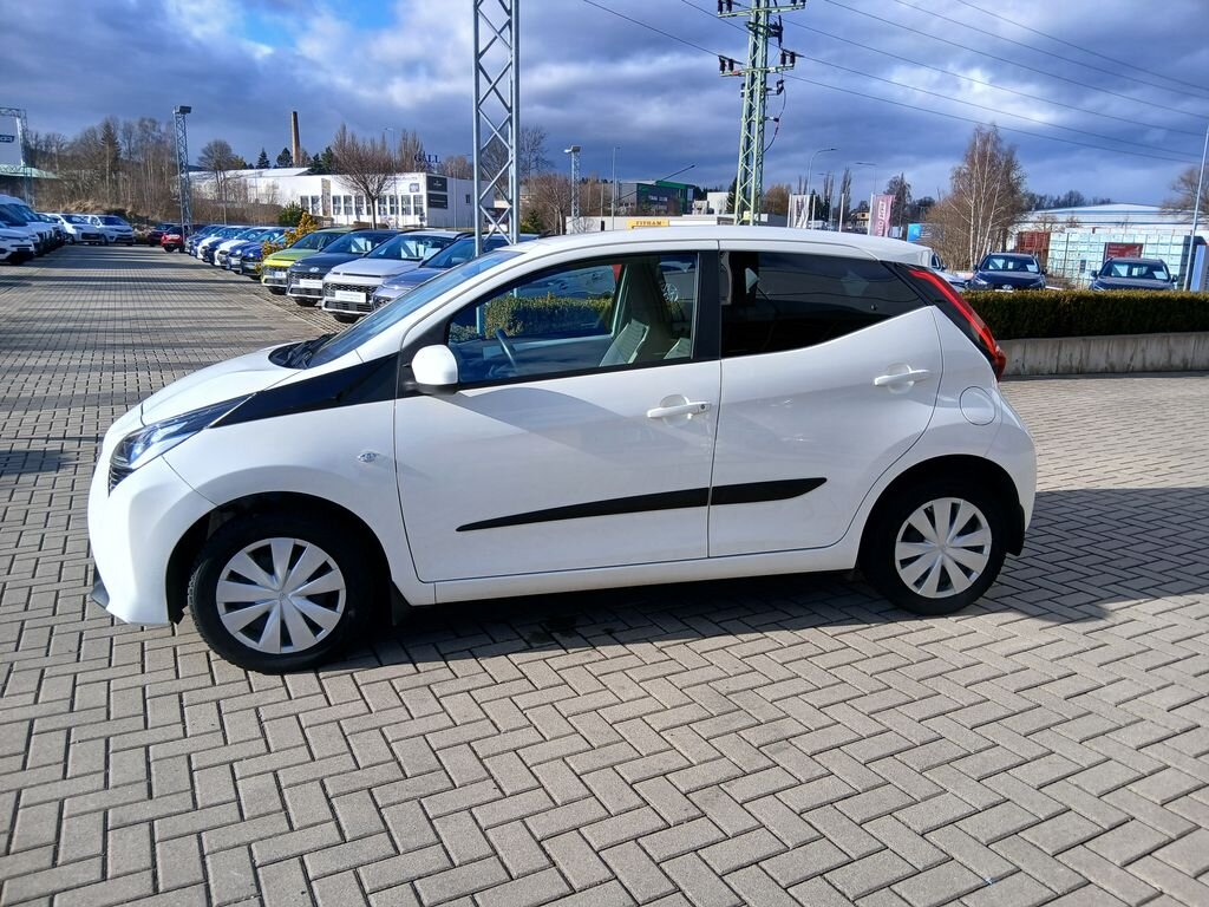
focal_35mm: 26
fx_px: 908
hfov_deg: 67.3
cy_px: 454
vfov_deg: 53.1
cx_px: 604
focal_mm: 3.98
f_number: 1.8
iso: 20
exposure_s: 1/413
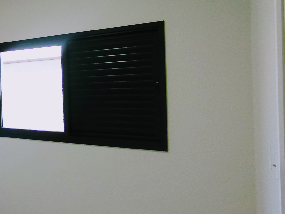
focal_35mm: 36
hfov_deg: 44.2
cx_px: 3
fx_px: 296
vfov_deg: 39.5
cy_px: 87
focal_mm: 1.65
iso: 125
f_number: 2.2
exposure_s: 1/60
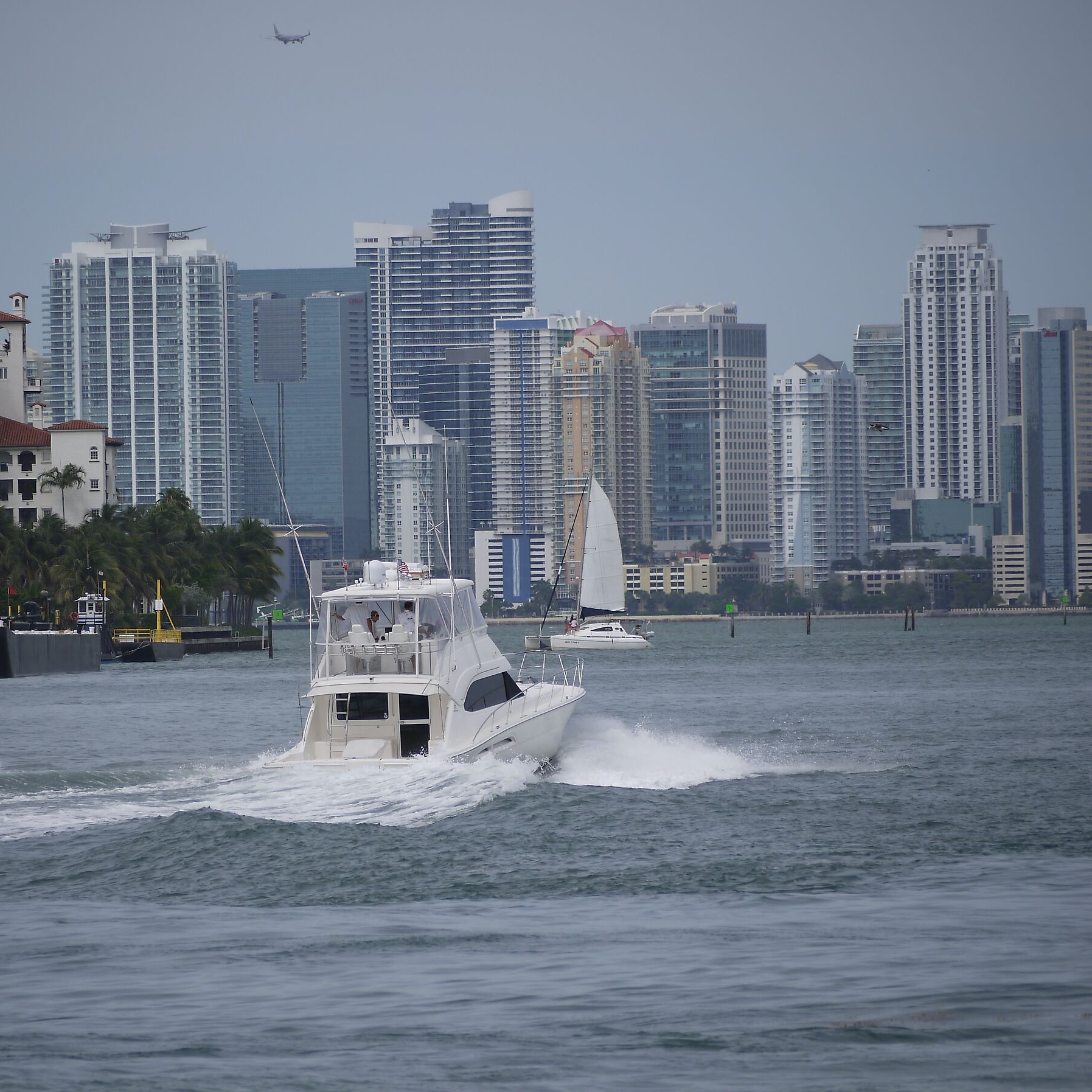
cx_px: 431
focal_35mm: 383
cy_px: 546
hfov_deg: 4.6
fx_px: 13669
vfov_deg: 4.6
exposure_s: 1/1300
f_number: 5.3
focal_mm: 162
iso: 100
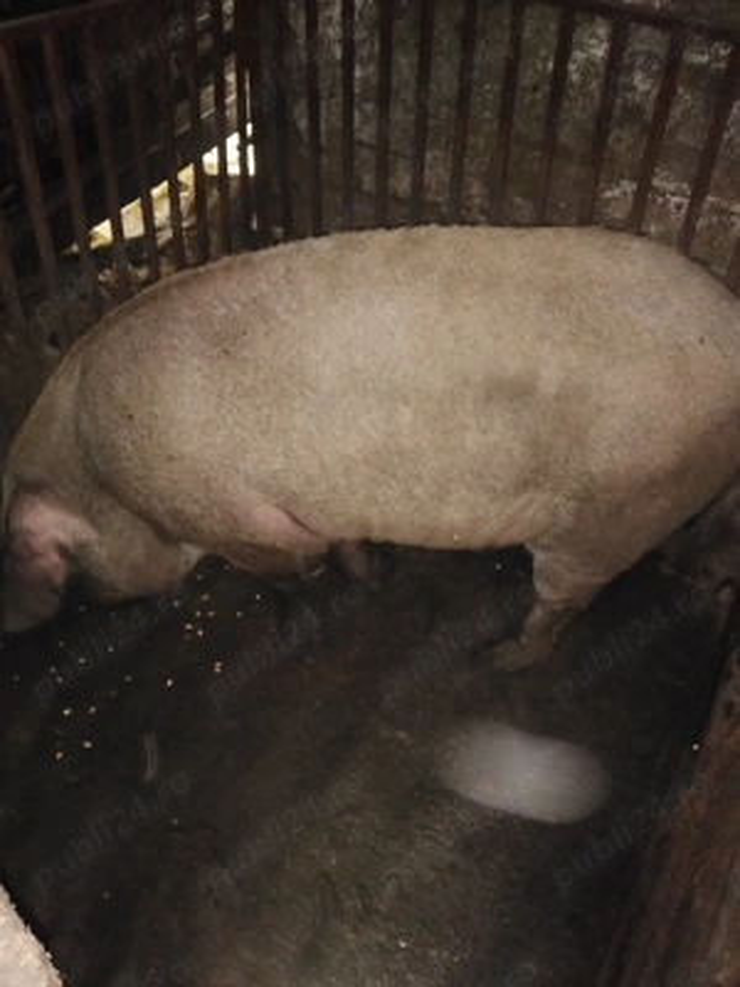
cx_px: 370
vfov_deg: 67.3
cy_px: 494
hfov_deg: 53.1
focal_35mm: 26
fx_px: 741
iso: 779
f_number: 1.8
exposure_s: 1/19.3
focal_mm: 3.59
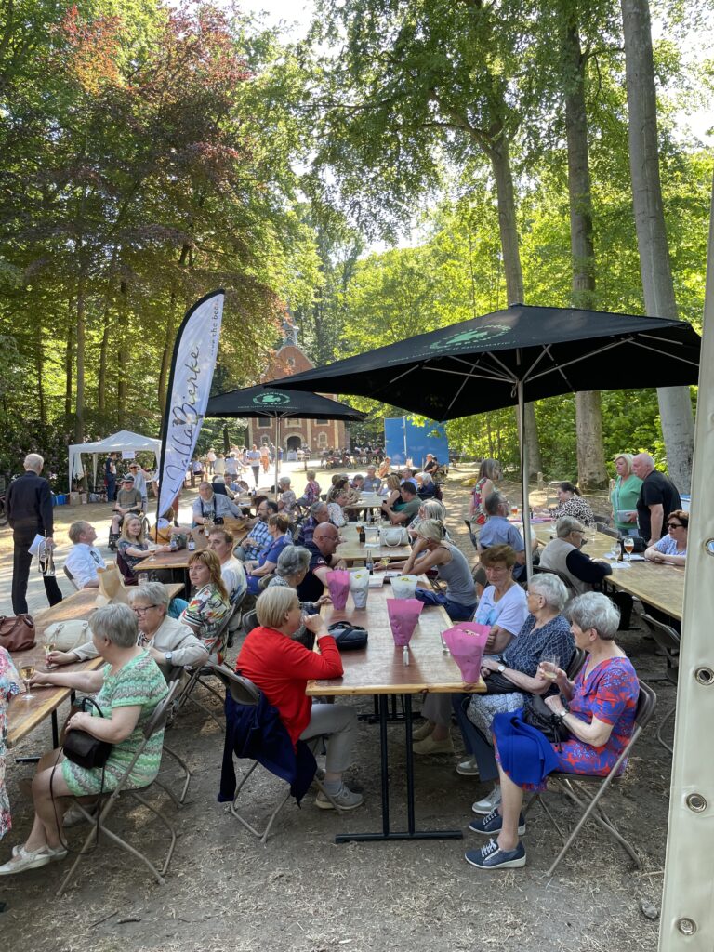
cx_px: 357
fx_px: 715
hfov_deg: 53.1
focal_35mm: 26
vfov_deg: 67.3
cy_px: 476
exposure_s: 1/123
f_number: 1.6
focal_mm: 4.2
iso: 32
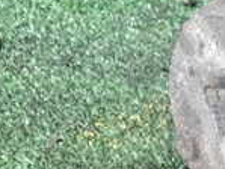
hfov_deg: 14.2
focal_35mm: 121
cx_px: 420
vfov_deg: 12.3
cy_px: 92
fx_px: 787
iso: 200
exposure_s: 1/30
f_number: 2.3
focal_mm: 5.4
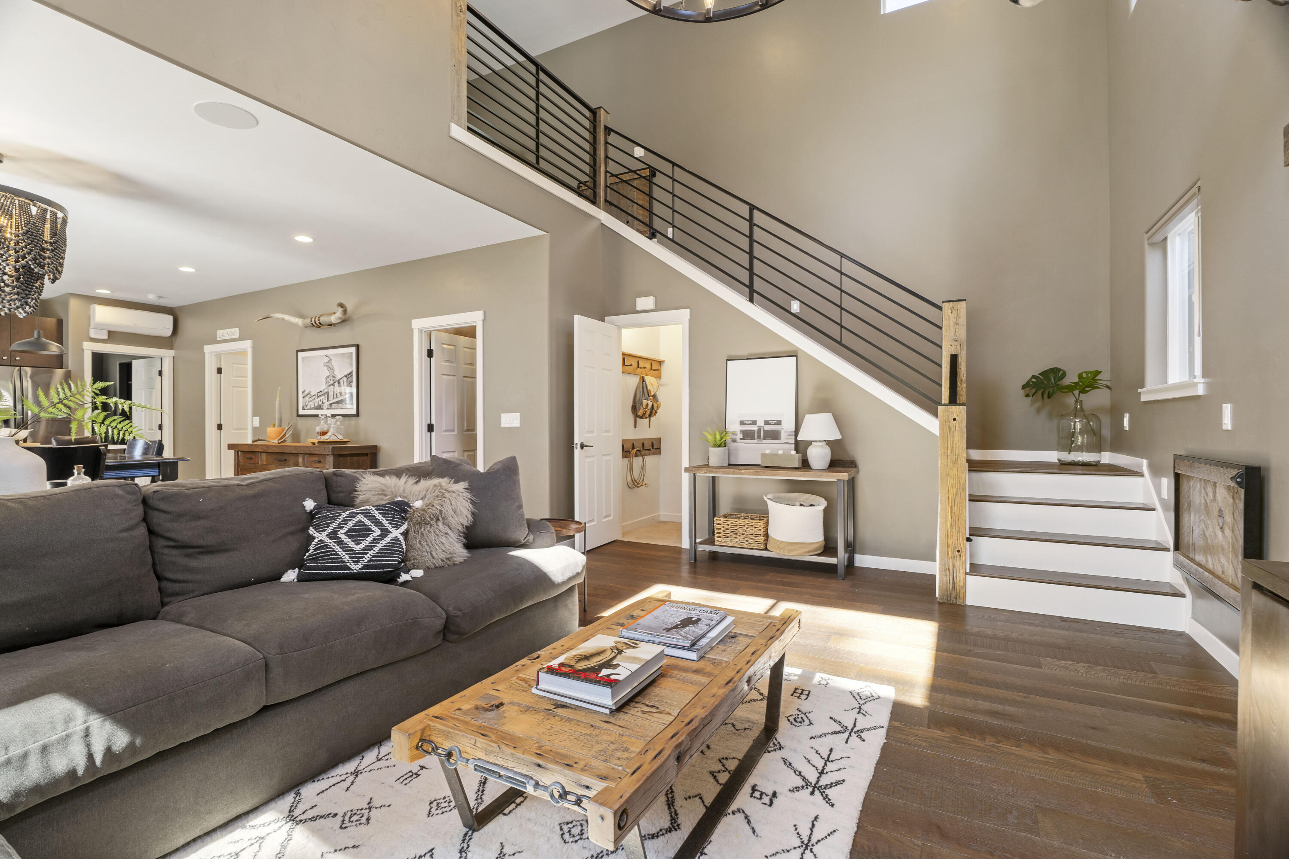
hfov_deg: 94.3
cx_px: 644
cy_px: 430
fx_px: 598
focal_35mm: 17
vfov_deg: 71.4
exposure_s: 1/4
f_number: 7.1
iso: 250
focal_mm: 16.7
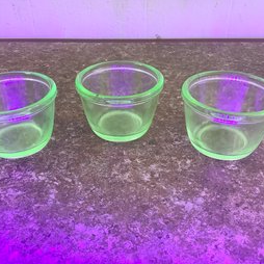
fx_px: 319
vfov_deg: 44.9
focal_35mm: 37
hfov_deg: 44.9
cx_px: 120
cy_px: 131
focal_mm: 3.3
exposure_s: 1/60
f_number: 2.4
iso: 64
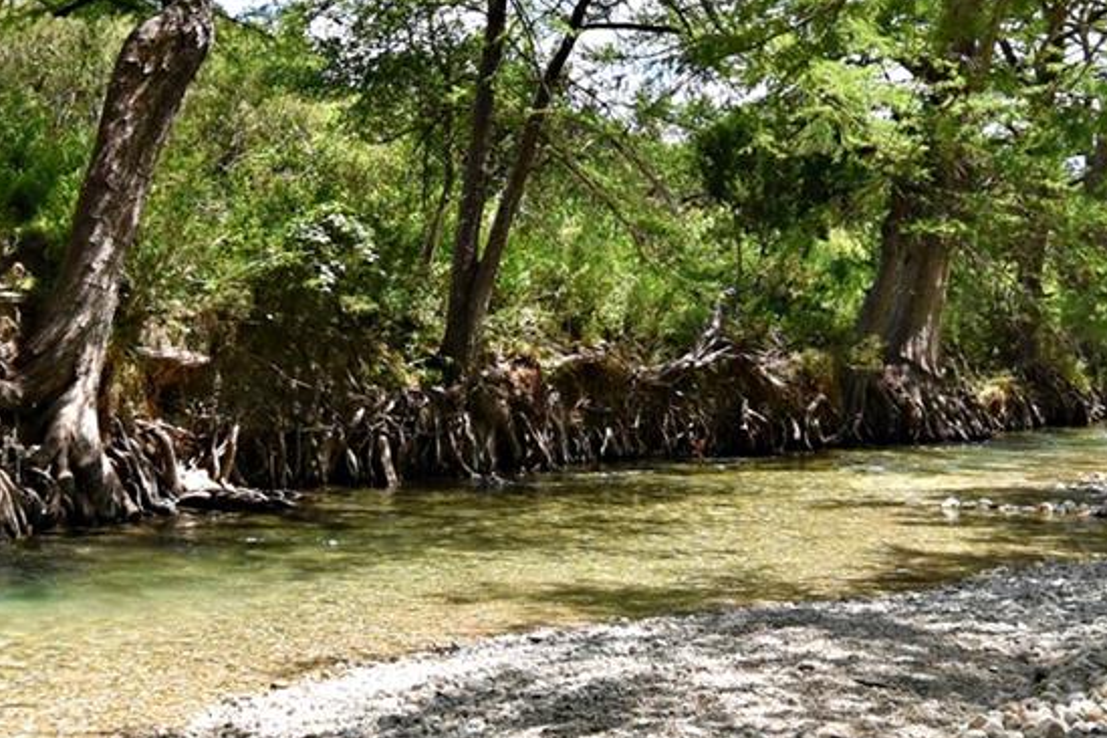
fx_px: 1722
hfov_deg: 35.6
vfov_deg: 23.8
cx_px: 540
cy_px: 138
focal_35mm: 56
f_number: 7.1
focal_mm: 10
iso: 200
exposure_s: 1/320
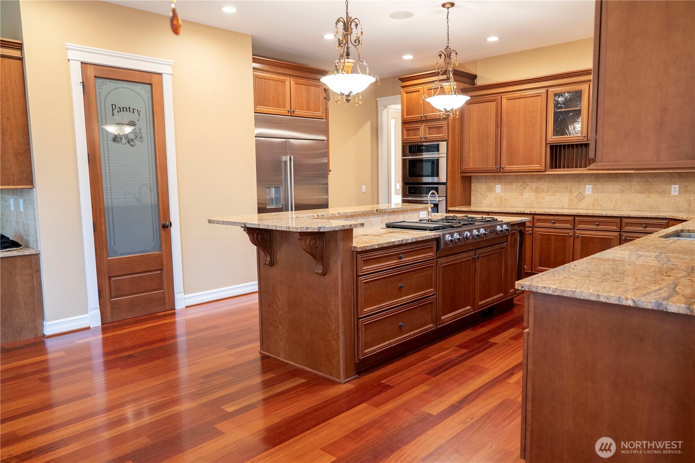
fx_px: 502
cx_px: 348
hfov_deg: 69.4
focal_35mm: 26
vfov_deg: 49.5
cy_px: 232
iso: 1600
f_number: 4
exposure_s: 1/60
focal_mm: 26
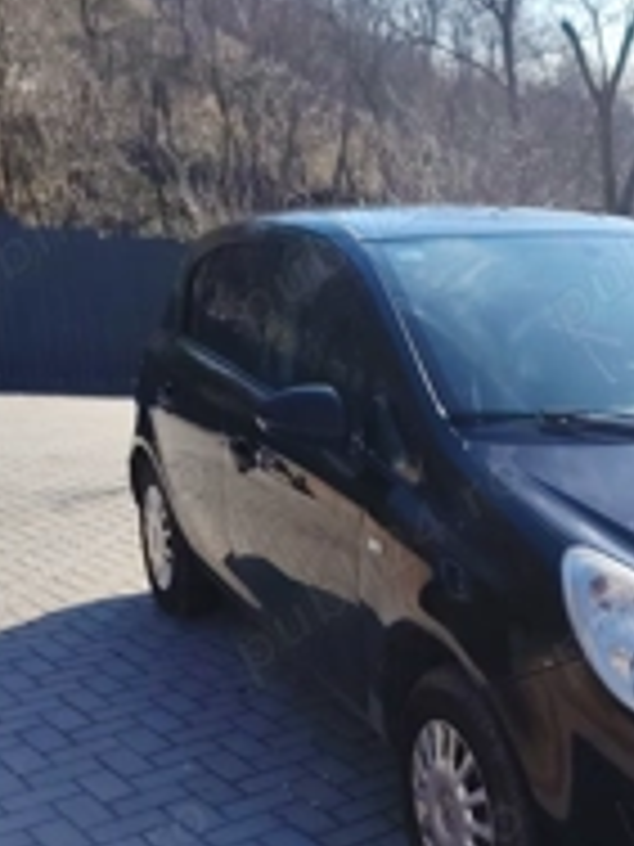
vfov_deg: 36.6
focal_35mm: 51
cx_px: 535
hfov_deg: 27.8
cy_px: 639
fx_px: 1245
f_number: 1.75
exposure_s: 1/1282
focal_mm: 5.25
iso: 100
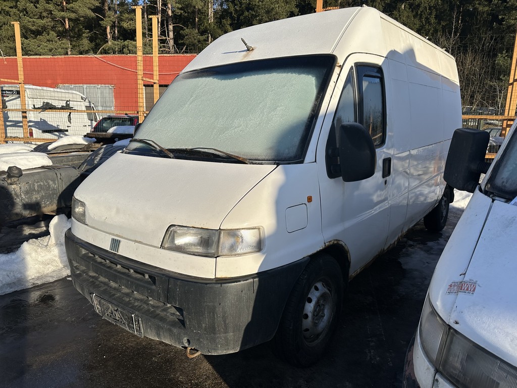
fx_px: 358
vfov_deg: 56.8
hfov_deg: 71.6
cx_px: 258
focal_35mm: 24
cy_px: 194
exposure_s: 1/4016
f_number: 1.78
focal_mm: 6.86
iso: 80
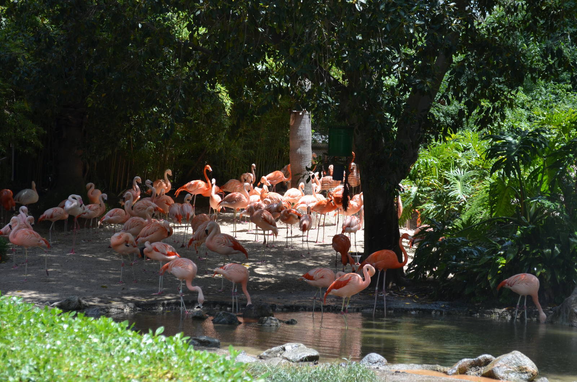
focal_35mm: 82
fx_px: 1320
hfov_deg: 24.7
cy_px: 191
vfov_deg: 16.5
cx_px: 288
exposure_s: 1/250
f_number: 8
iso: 200
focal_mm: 55
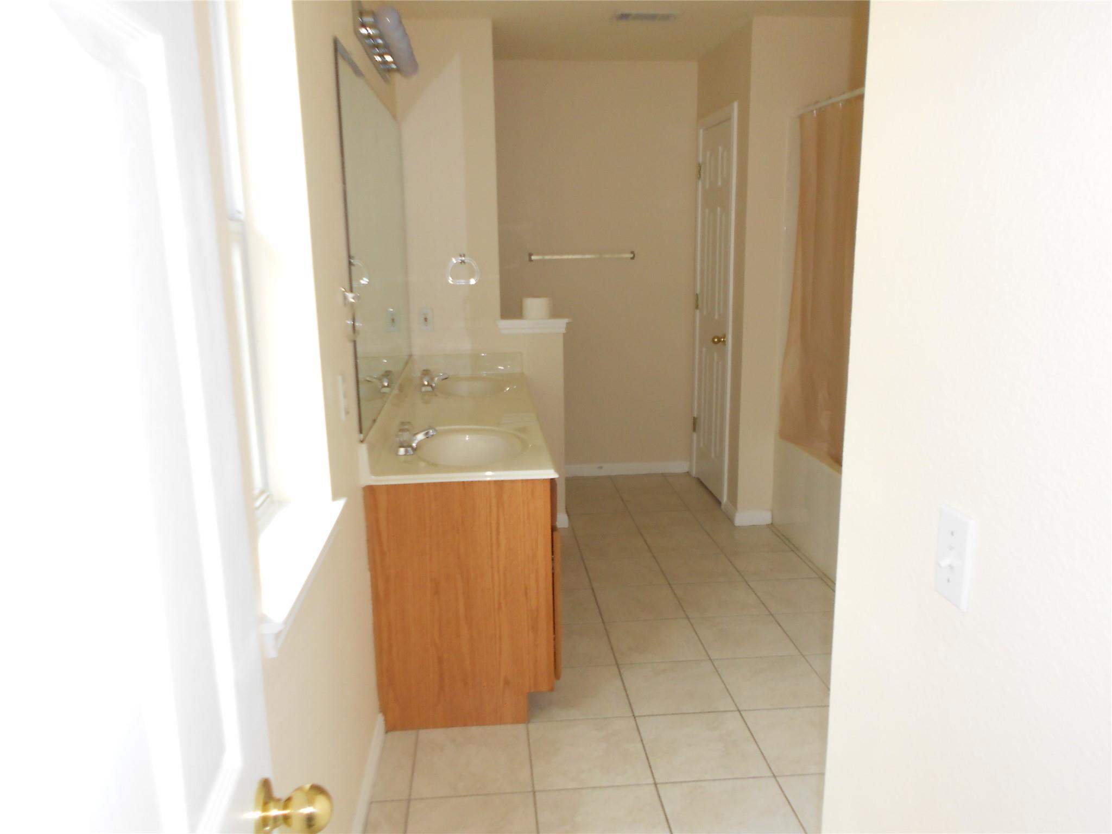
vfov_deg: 53.1
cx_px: 556
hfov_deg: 67.3
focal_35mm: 26
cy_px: 417
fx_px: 835
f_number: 3.2
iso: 160
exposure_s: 1/30
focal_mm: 4.6
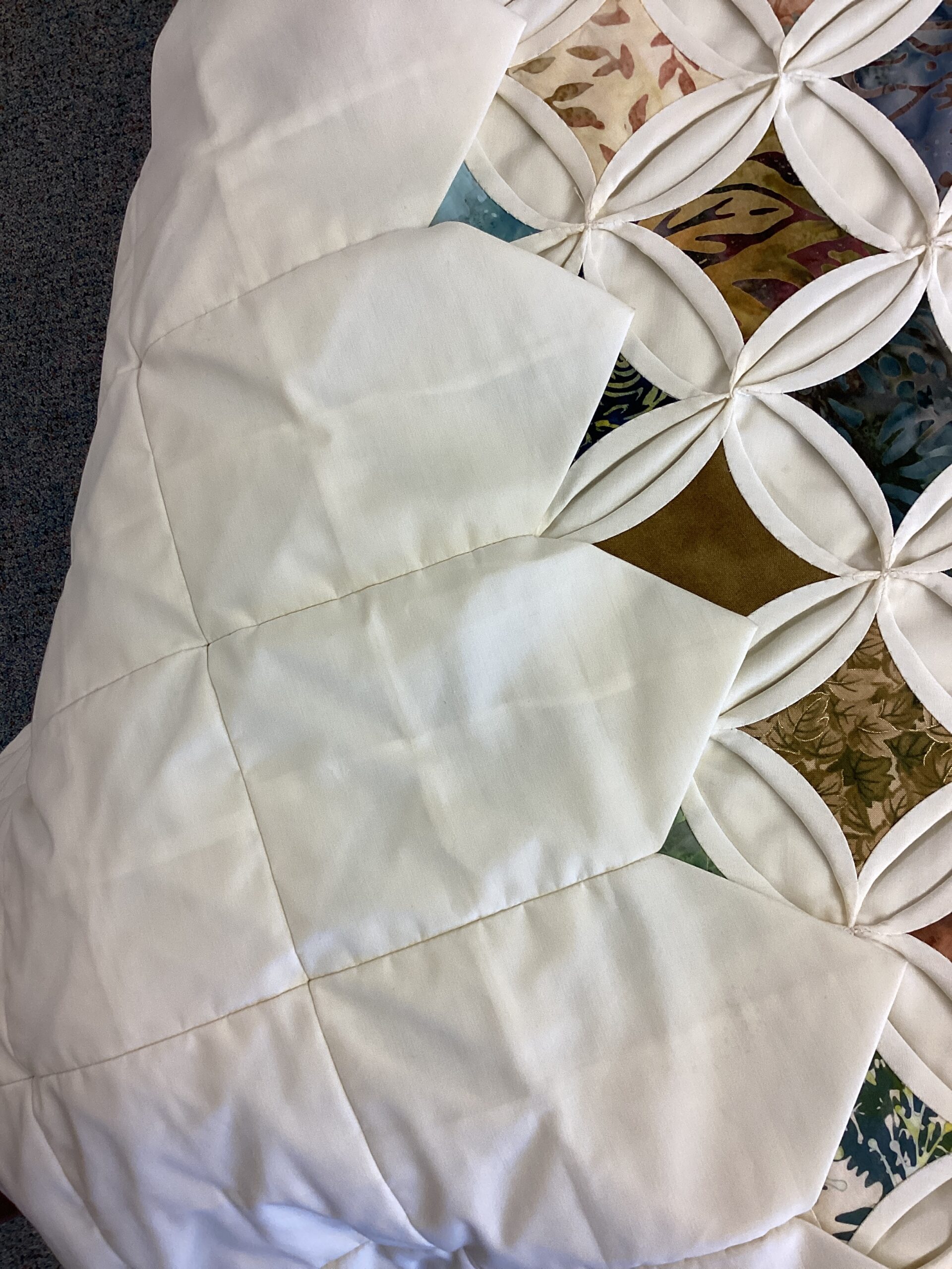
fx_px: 1137
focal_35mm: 31
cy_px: 634
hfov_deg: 45.4
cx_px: 476
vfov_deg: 58.4
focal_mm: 3.3
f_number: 2.4
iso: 80
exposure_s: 1/60
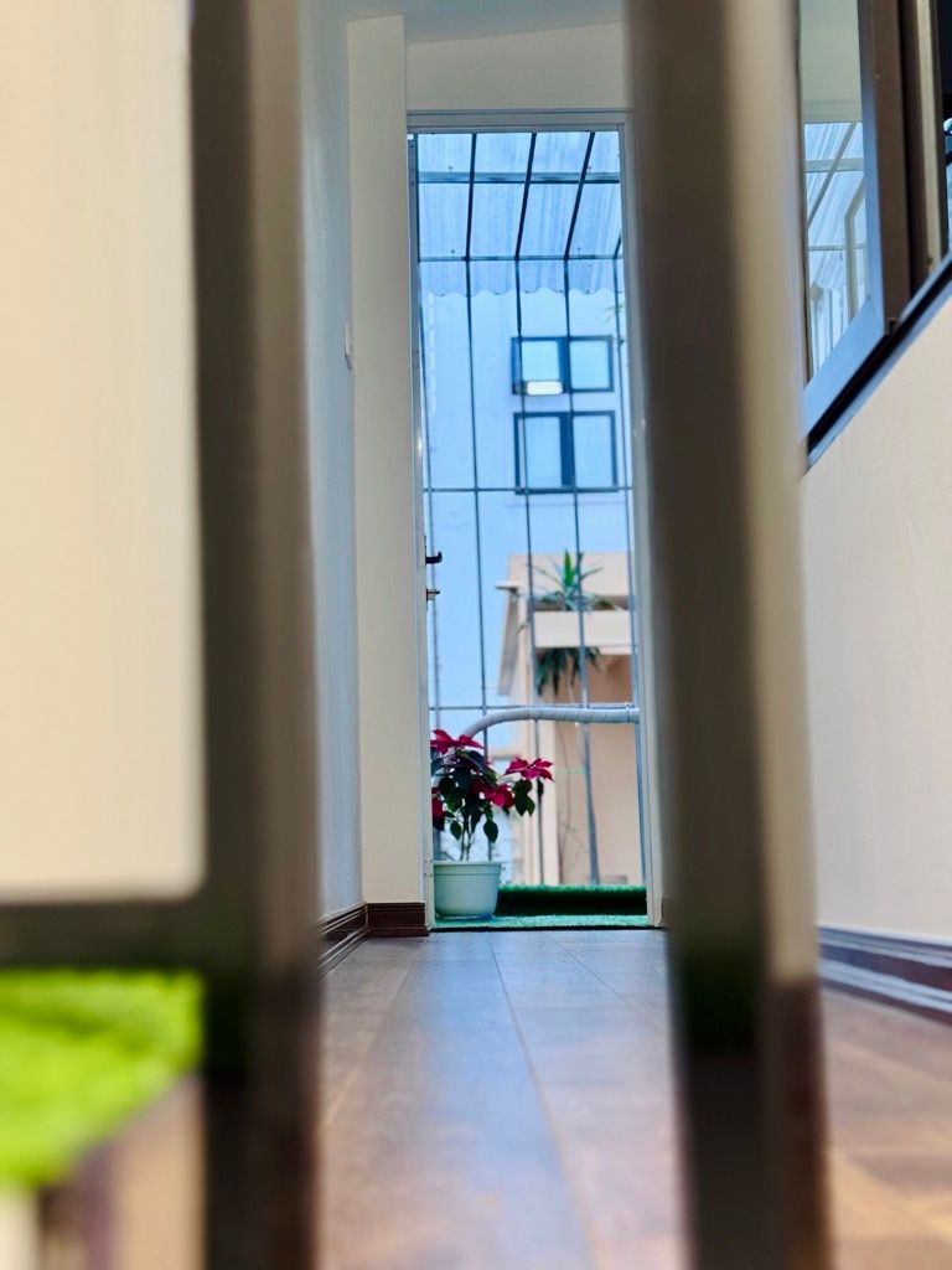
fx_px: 1760
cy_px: 635
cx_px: 476
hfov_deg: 30.3
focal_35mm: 48
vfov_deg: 39.7
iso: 200
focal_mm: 6.76
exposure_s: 1/33
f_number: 1.78
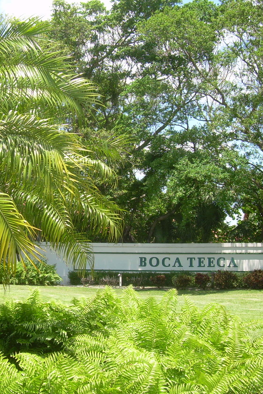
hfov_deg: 20.5
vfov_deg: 30.5
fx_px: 723
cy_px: 196
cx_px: 67
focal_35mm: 66
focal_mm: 7.7
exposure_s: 1/354
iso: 50
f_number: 3
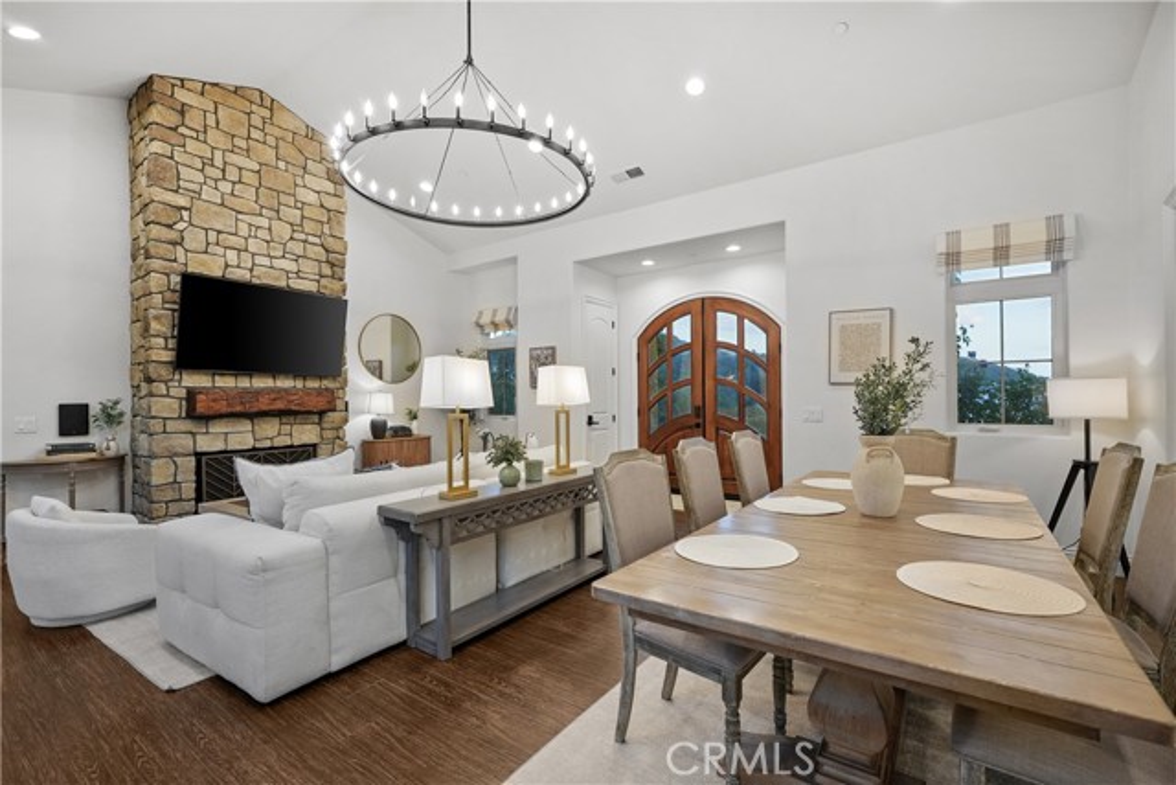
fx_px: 539
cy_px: 392
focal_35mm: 16
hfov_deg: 95.0
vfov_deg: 72.1
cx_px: 588
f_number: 4
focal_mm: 16.5
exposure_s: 1/15
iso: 640
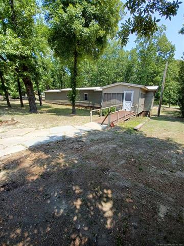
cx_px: 92
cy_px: 123
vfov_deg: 106.2
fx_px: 92
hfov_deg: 89.9
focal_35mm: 13
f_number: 2.2
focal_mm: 1.42
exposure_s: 1/346
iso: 40
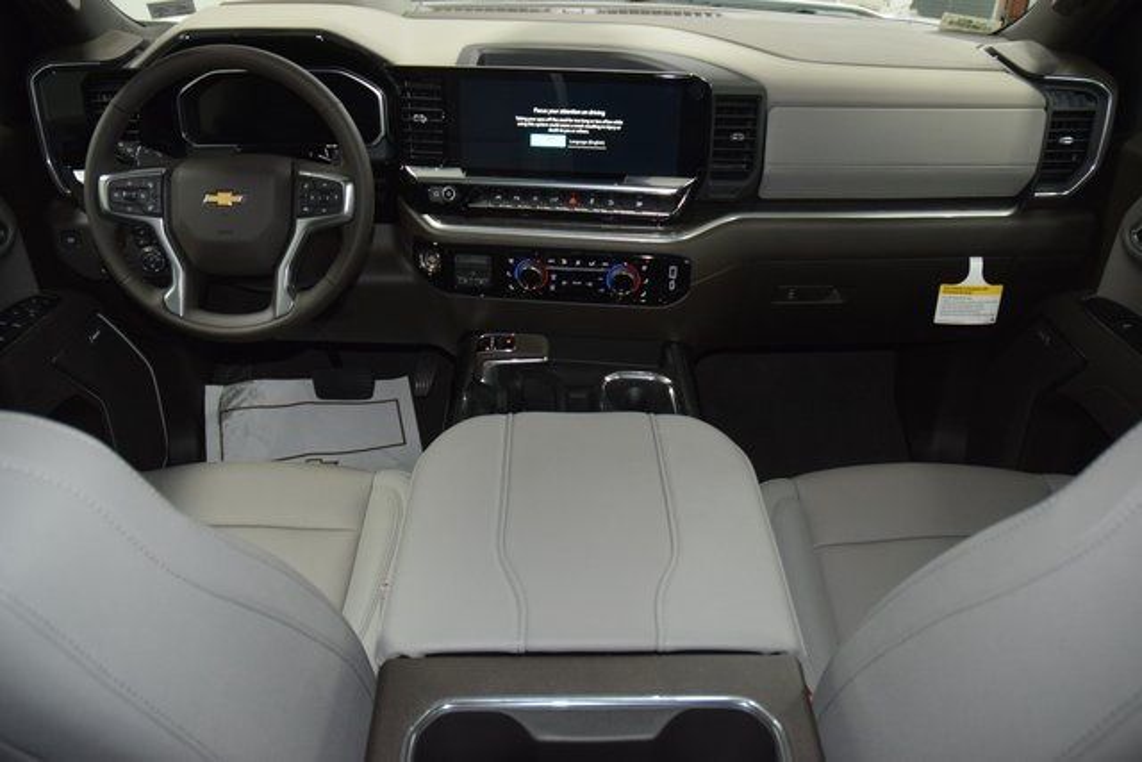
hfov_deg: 67.4
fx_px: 857
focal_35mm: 27
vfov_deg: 48.0
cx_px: 571
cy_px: 381
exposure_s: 1/60
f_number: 3.5
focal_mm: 18
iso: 2000
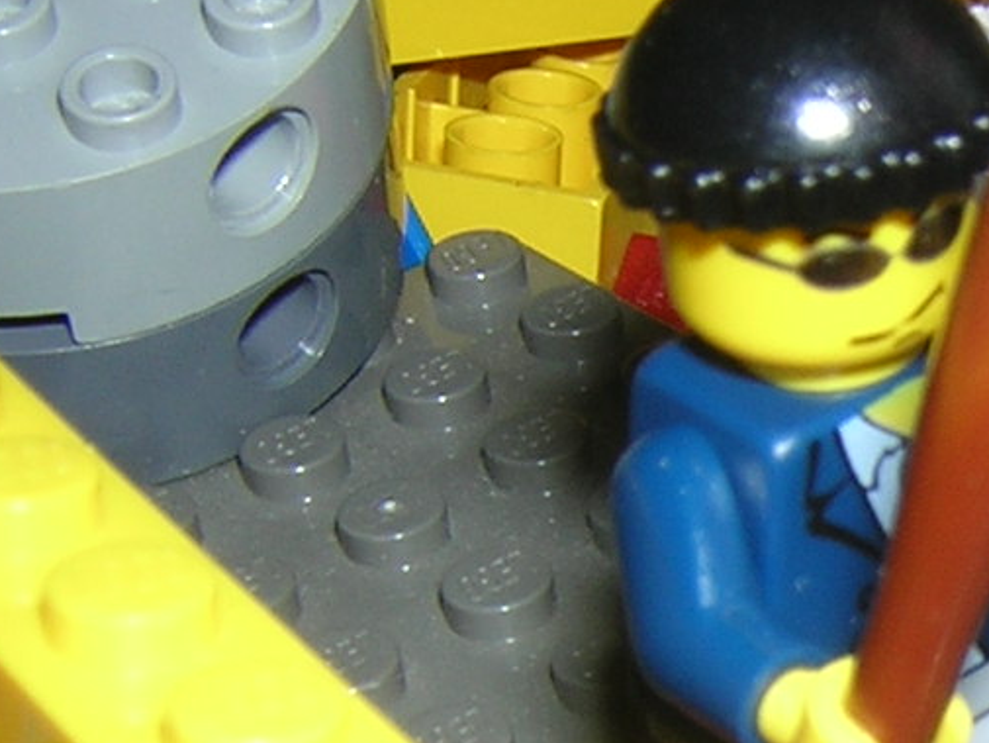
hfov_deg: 16.3
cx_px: 1320
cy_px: 651
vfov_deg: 12.9
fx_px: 3258
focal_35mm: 114
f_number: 5.2
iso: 100
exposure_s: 1/60.1
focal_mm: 4.7
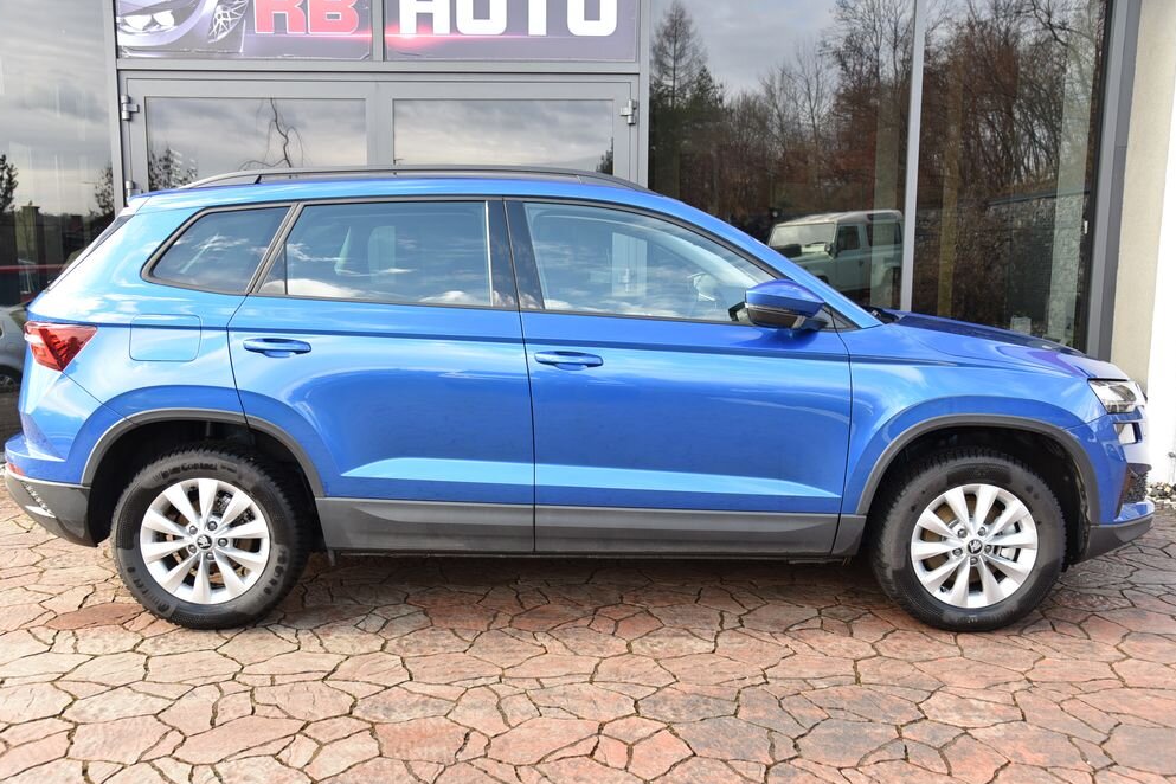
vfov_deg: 41.1
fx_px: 1045
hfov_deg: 58.7
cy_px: 385
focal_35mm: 32
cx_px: 578
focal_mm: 31
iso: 500
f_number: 5
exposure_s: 1/100
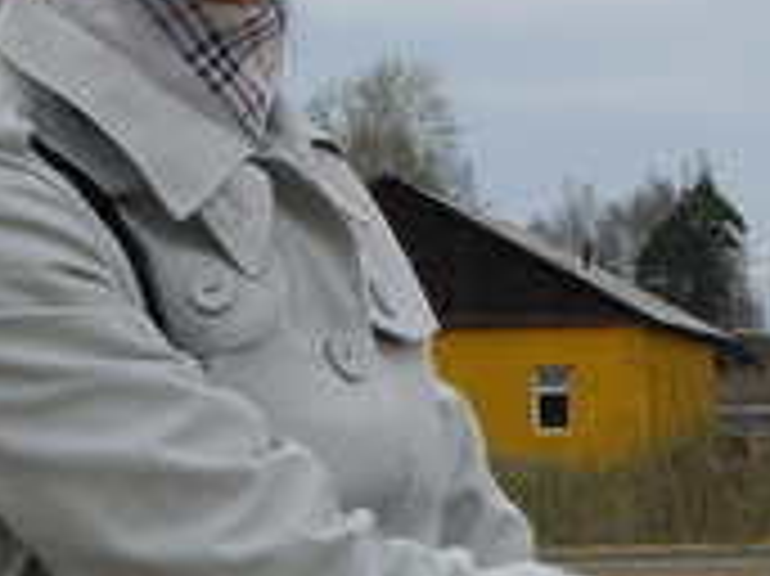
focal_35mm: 323
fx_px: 7180
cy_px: 286
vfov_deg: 4.6
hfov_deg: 6.1
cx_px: 662
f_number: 4.1
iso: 100
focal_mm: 12.8
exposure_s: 1/200
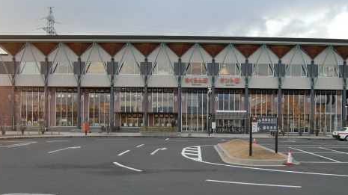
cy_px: 126
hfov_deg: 48.1
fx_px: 387
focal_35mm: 42
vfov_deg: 28.2
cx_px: 206
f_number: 2.6
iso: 64
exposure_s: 1/160
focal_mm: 4.9
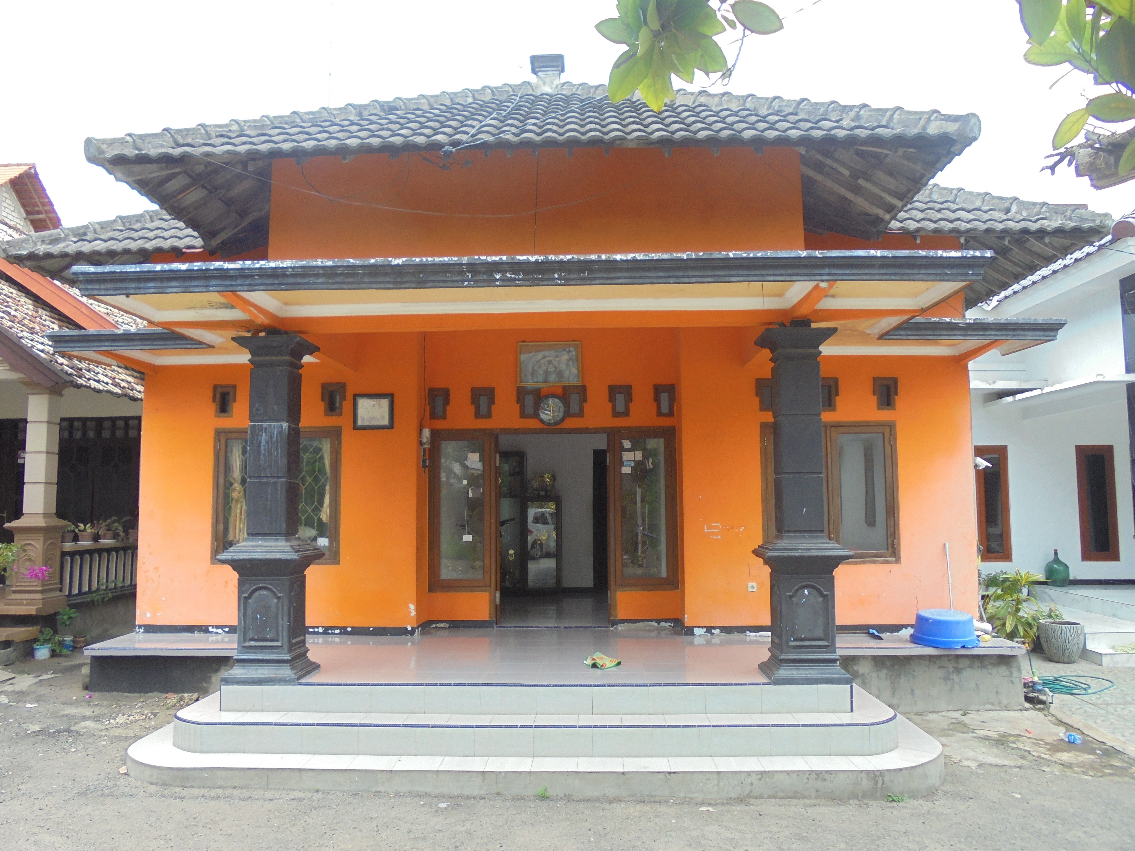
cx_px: 568
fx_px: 853
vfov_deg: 53.1
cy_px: 426
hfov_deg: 67.3
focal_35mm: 26
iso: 100
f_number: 3.5
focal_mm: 4.6
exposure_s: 1/200
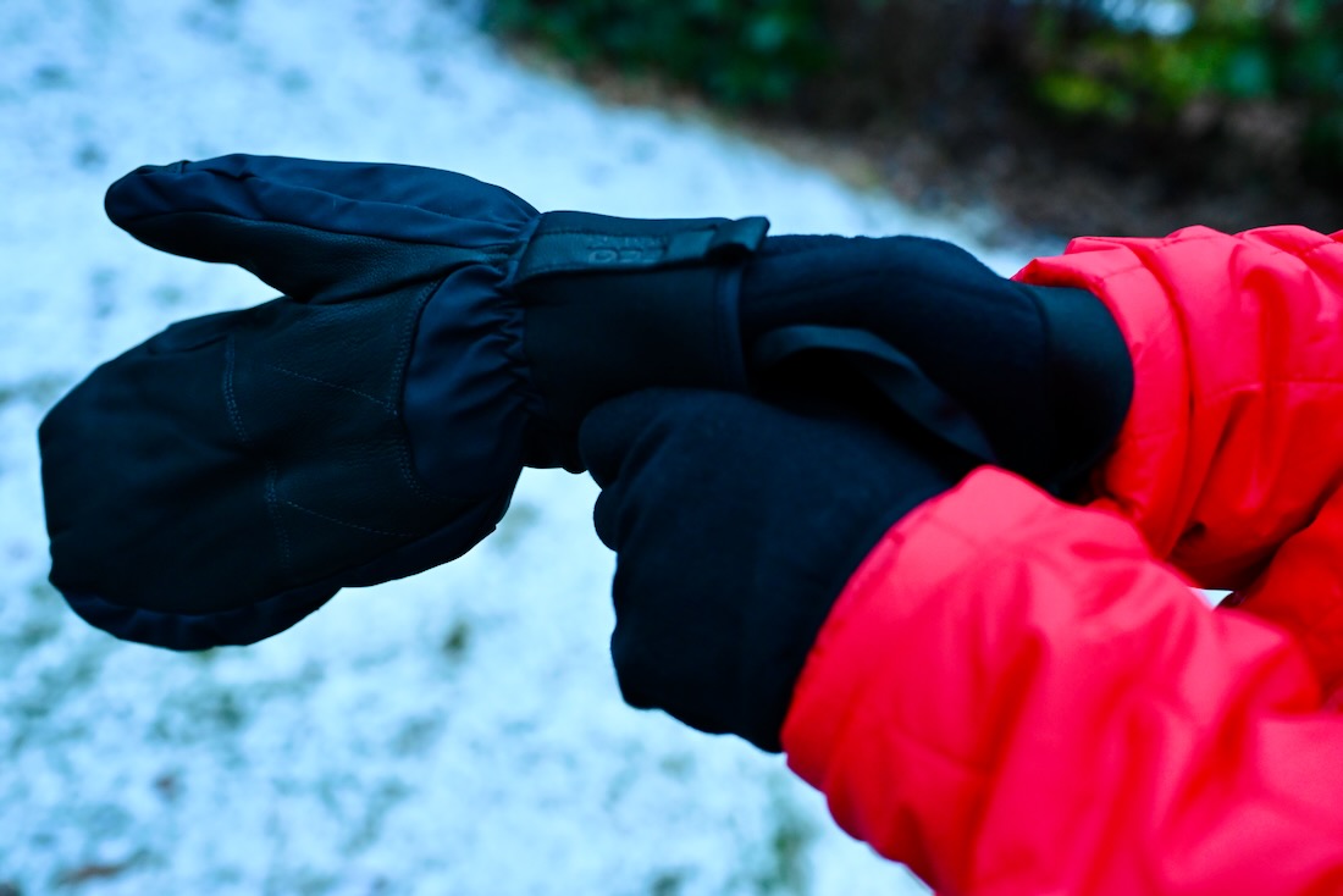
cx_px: 672
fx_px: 1306
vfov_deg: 37.9
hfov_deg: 54.4
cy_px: 448
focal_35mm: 35
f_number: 2.8
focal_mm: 35
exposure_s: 1/125
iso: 5000
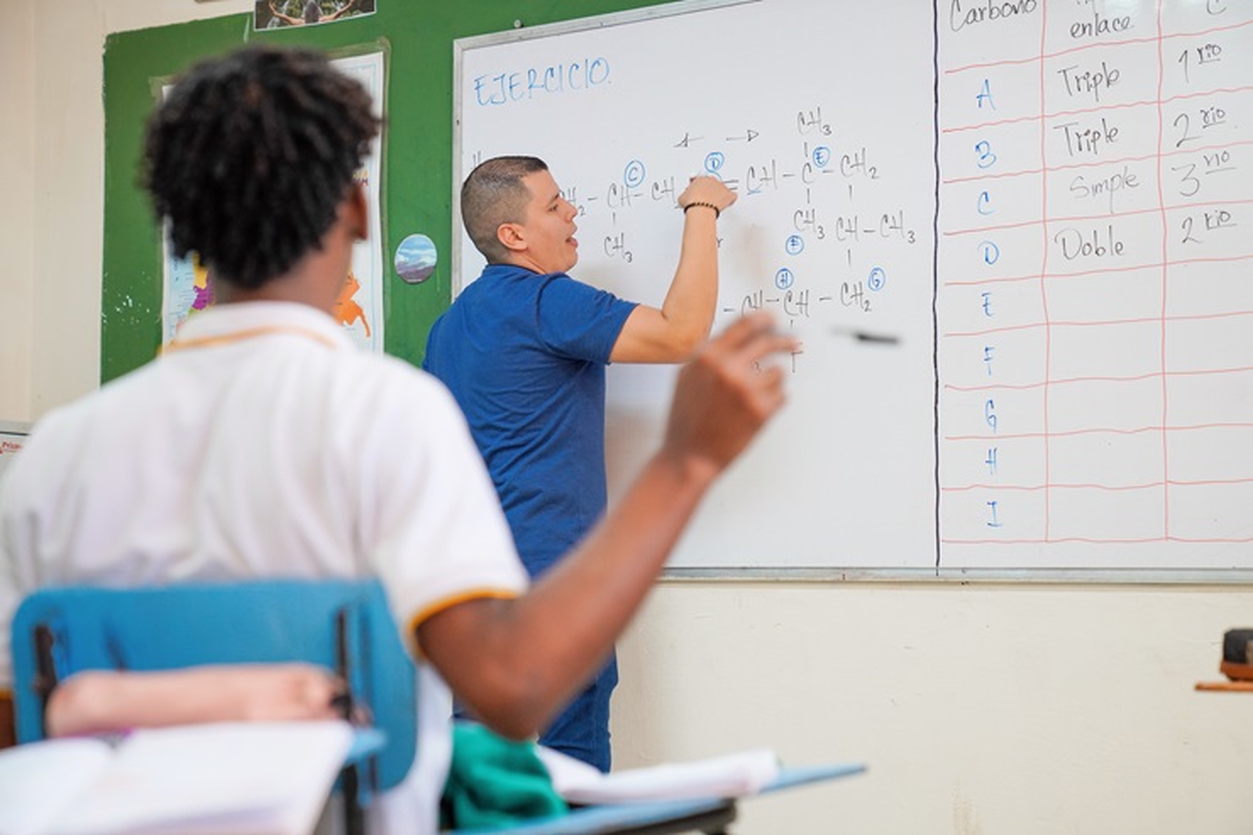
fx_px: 2436
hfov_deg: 28.8
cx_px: 626
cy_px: 418
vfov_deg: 19.4
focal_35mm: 70
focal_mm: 70
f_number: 3.2
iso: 800
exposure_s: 1/125
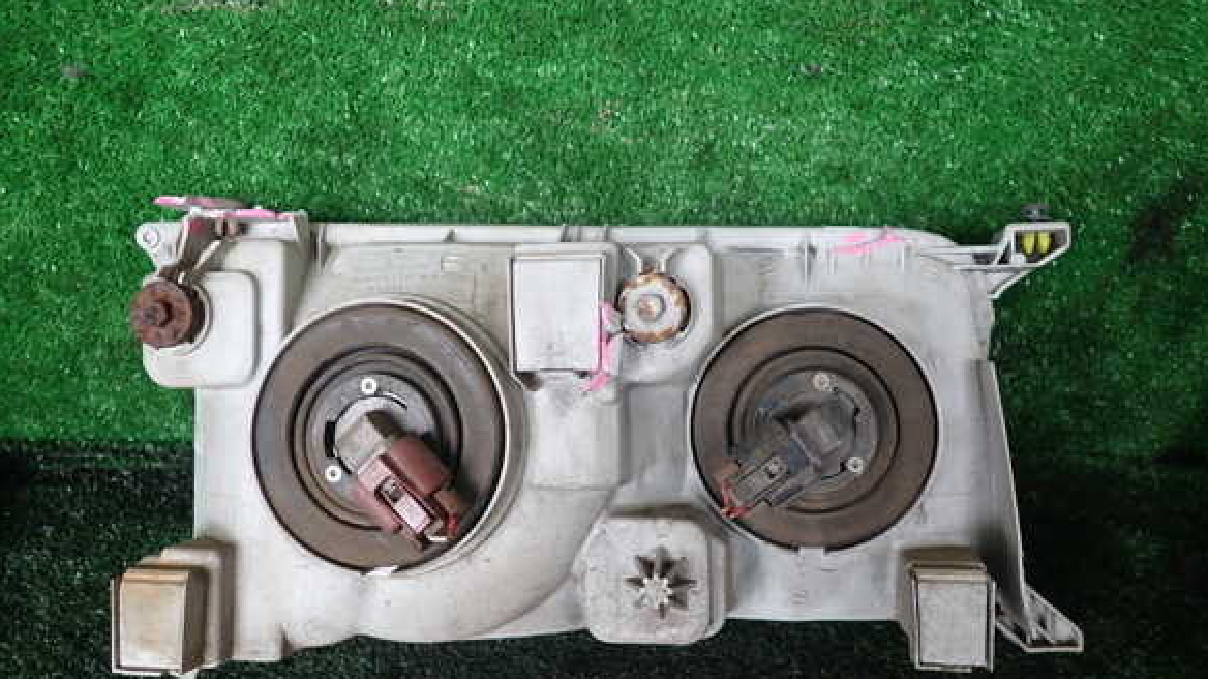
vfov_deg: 41.4
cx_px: 614
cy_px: 360
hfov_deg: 67.9
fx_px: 897
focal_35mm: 28
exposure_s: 1/60
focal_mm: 4.5
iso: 200
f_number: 2
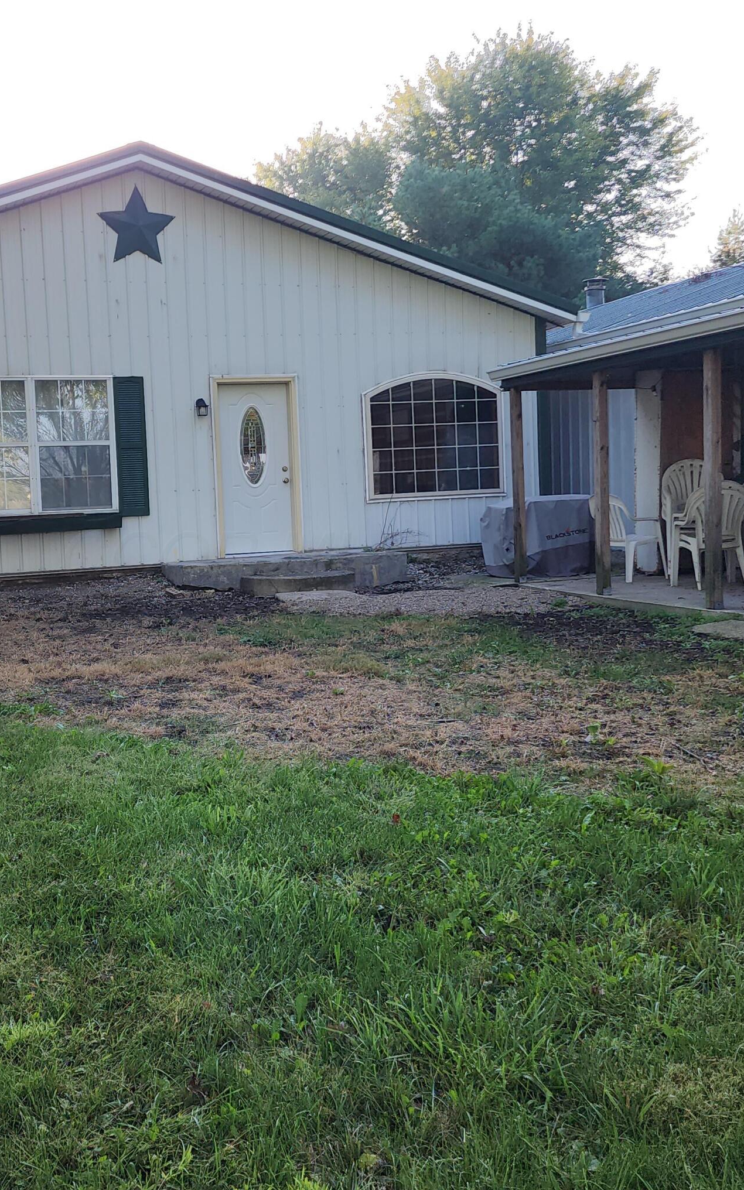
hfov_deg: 34.9
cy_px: 556
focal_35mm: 36
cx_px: 238
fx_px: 1168
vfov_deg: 54.0
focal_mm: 6.4
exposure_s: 1/199
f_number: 1.8
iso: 12
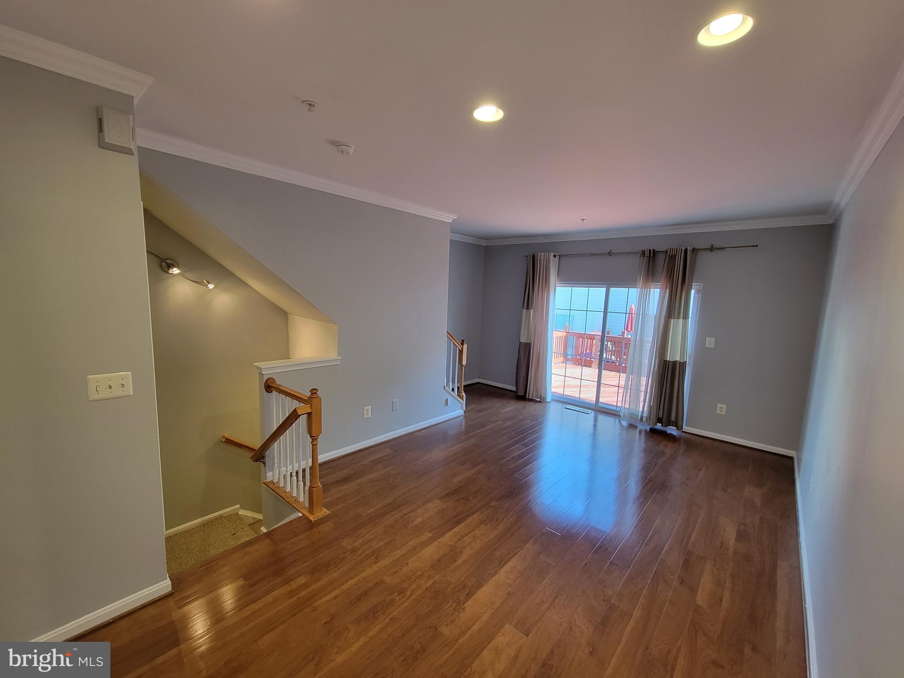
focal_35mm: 13
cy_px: 339
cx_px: 452
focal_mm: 2.2
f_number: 2.2
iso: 160
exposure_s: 1/60
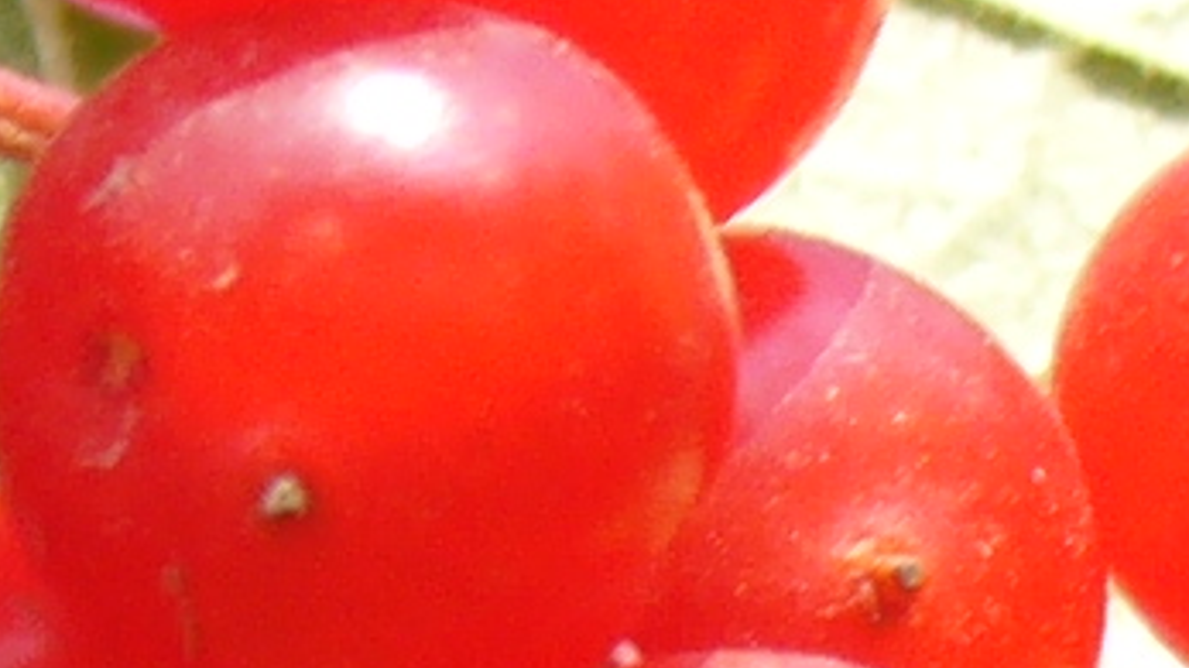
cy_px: 1593
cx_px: -1083
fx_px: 9362
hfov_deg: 7.0
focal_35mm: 297
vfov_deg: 4.0
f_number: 5.6
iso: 80
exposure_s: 1/125
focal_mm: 6.1
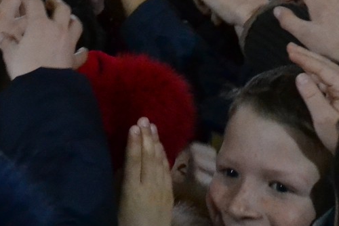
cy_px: 37
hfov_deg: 9.4
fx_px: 2054
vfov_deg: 6.3
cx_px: 131
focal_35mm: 218
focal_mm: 38
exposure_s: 1/60
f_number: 4.2
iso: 3200
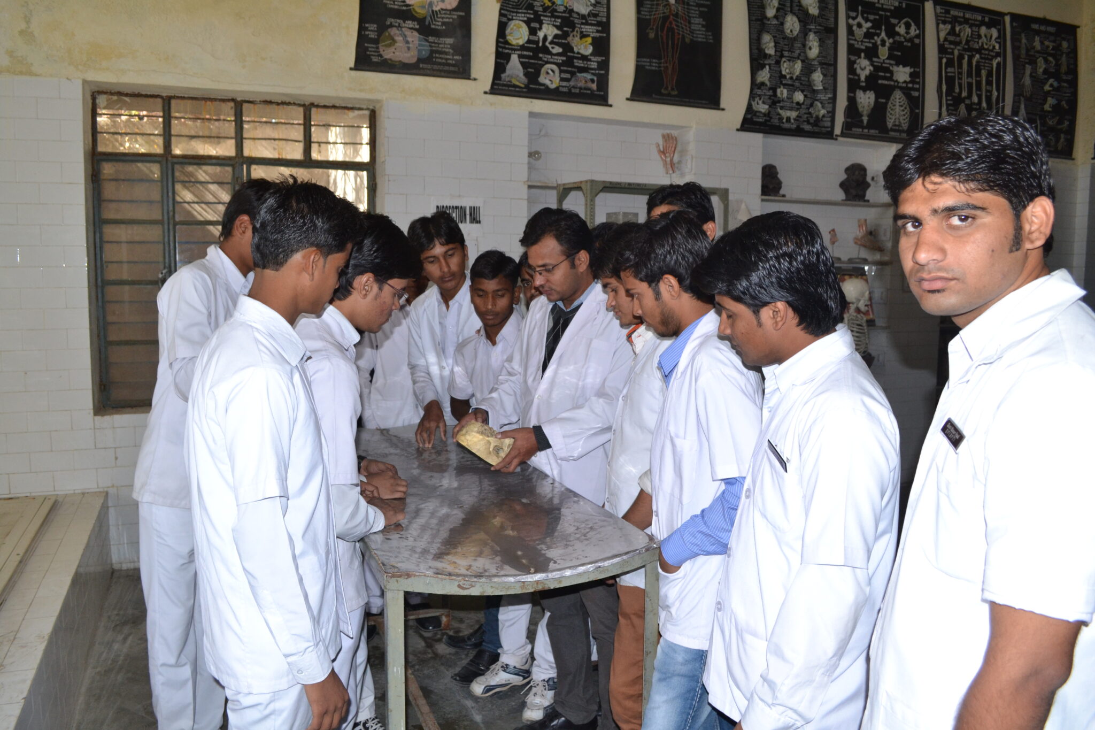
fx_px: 821
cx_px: 548
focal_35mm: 27
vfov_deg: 47.9
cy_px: 365
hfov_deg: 67.4
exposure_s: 1/100
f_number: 5
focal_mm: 18
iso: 800
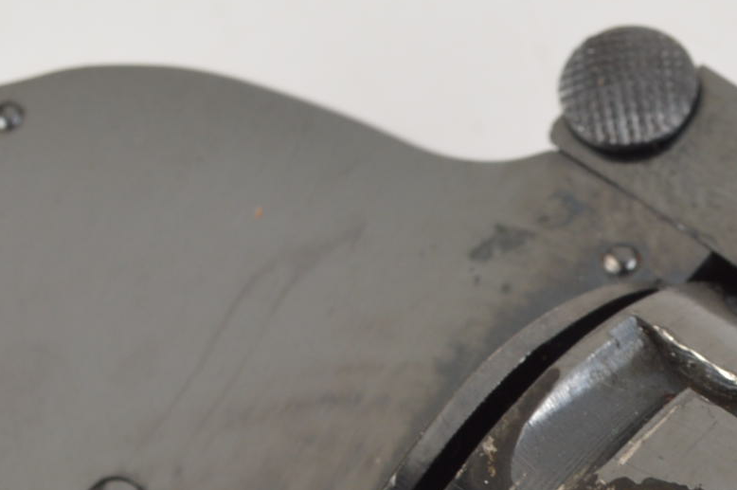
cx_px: 619
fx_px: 4150
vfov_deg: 6.6
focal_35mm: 203
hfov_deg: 10.1
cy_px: 867
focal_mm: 35
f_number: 9
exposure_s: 1/125
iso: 100
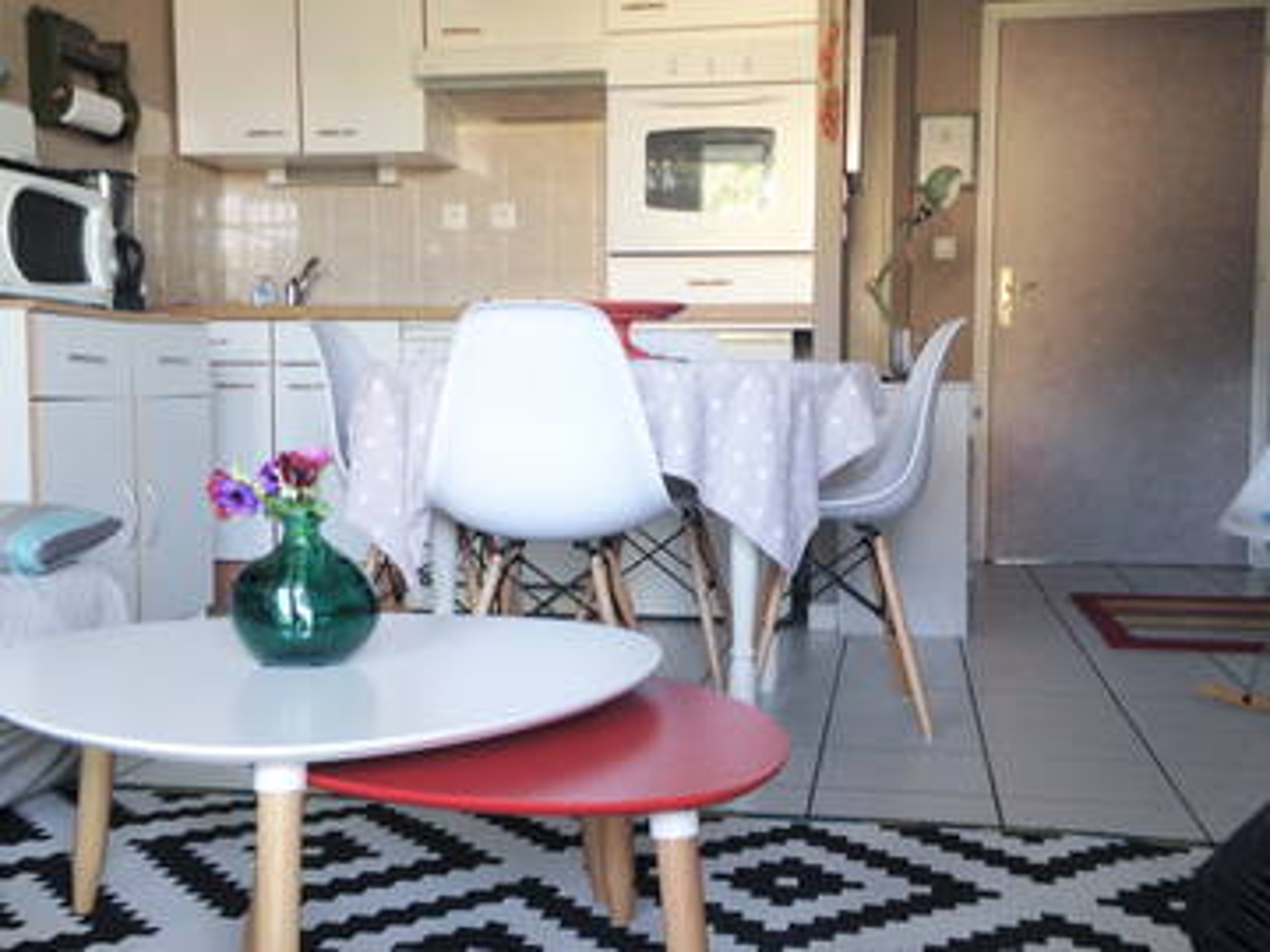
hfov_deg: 55.4
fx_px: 1211
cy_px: 476
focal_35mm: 33
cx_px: 635
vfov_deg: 42.9
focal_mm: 4.12
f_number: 2.4
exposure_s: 1/20
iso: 64
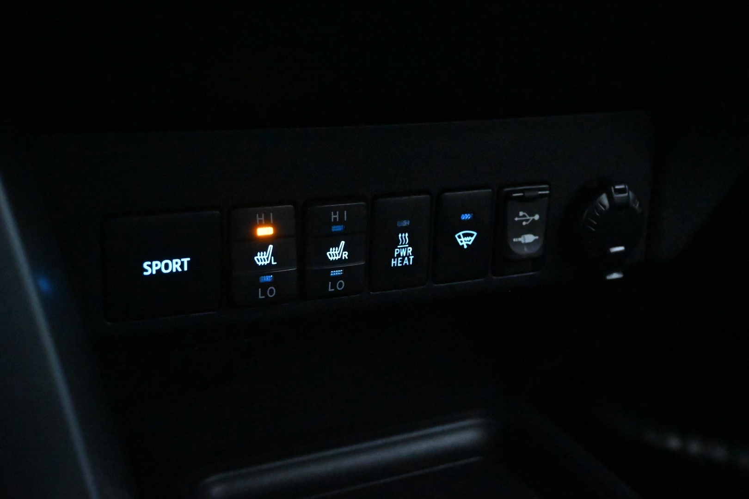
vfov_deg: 28.5
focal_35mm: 47
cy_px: 250
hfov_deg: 41.7
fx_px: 983
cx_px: 374
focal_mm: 31.5
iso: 20000
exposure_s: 1/50
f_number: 5
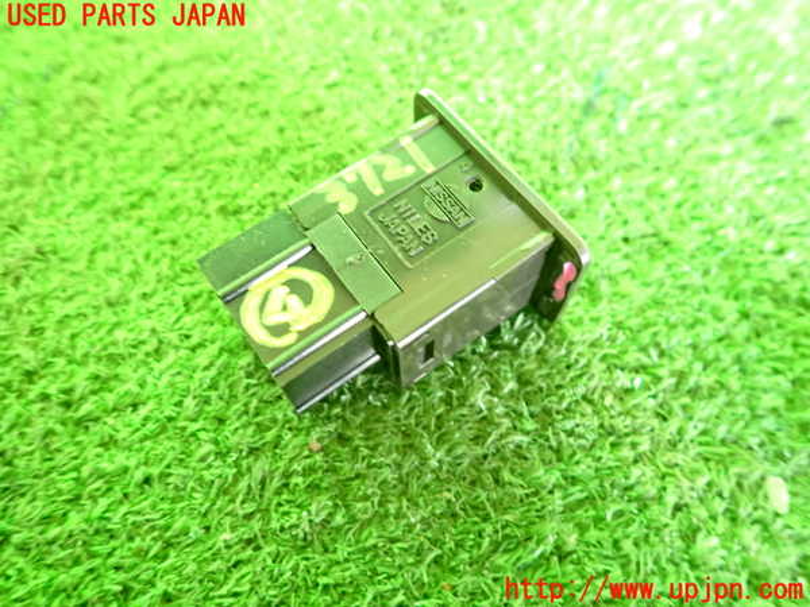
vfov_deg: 54.9
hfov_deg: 69.4
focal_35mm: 25
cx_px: 405
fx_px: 585
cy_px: 304
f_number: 2
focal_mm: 4.5
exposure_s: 1/30
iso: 320
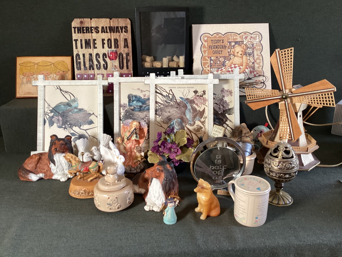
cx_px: 171
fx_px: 306
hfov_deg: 58.3
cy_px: 128
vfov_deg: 45.4
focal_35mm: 31
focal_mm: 3.3
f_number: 2.4
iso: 160
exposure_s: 1/50
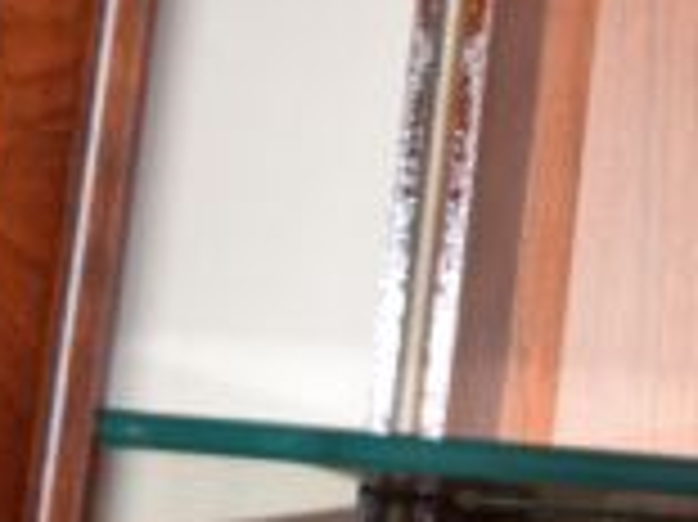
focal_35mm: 239
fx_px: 4815
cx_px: 1022
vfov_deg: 6.1
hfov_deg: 8.1
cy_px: -421
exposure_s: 1/125
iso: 800
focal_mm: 40
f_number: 4.8
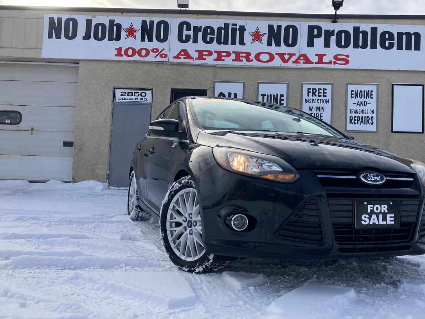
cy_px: 144
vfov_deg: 42.9
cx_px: 245
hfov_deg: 55.1
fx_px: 405
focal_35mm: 33
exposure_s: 1/2433
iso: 25
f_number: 1.8
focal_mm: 3.99
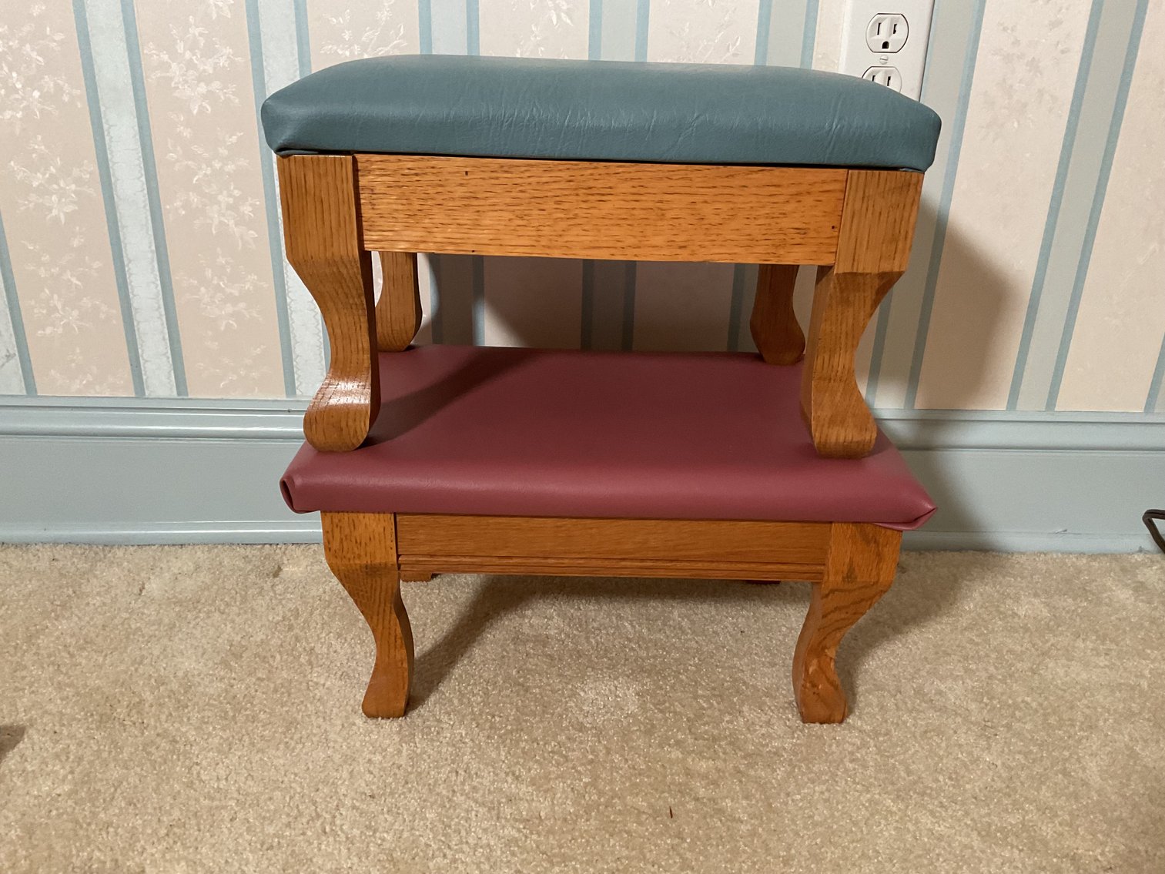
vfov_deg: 48.2
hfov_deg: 61.7
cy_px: 437
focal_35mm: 29
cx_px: 582
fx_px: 976
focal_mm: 3
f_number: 1.8
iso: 160
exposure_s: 1/60
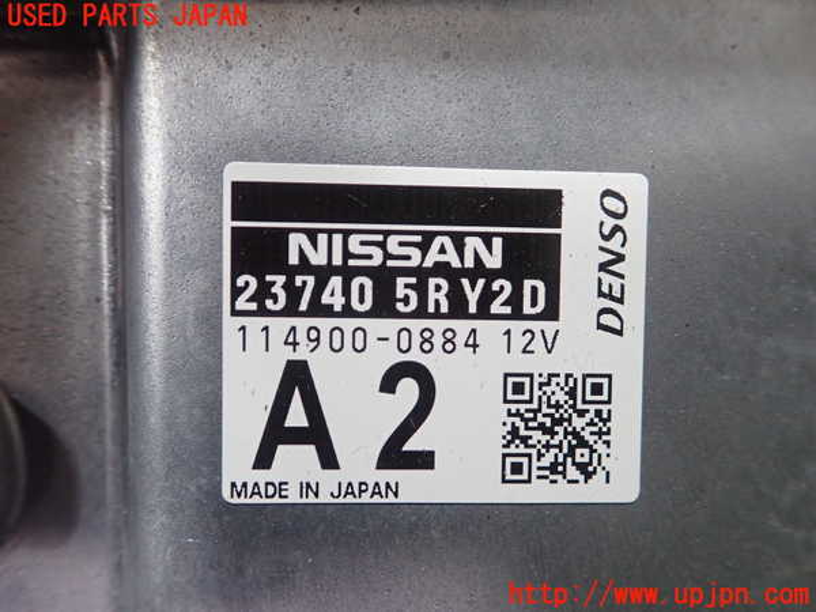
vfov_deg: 46.8
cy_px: 306
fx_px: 707
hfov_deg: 60.0
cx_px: 408
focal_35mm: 30
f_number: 2.3
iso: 500
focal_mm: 5.5
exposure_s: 1/125
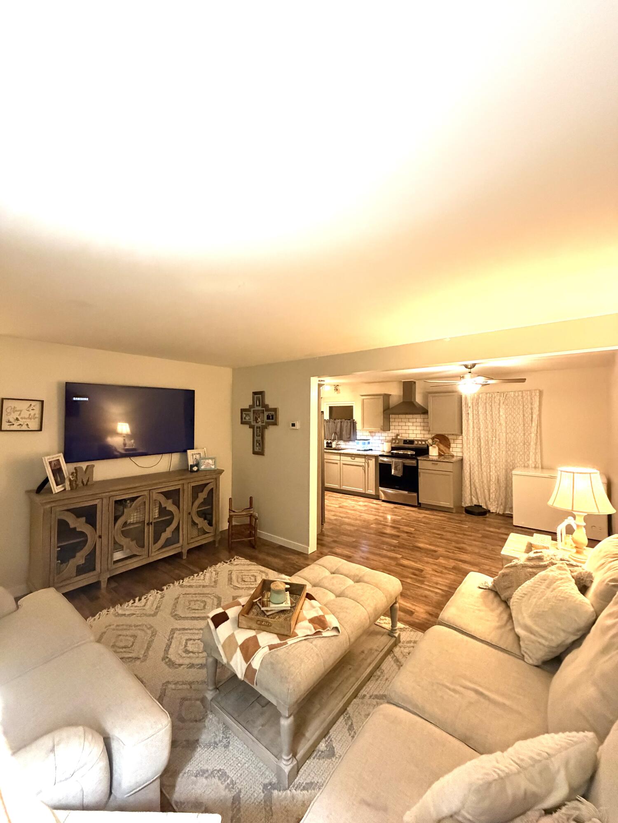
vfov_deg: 102.1
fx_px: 333
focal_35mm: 14
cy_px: 412
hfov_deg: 85.7
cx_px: 309
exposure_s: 1/60
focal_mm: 2.22
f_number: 2.2
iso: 800
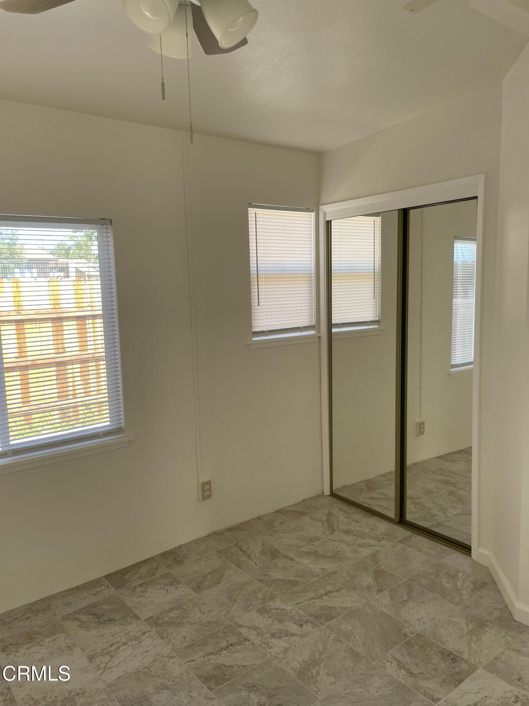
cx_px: 264
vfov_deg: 67.3
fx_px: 530
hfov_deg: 53.1
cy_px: 353
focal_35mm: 26
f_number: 1.6
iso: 64
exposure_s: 1/121
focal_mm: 4.2
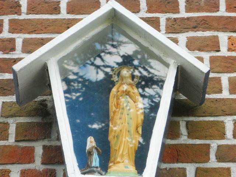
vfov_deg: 10.6
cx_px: 118
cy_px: 88
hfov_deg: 14.1
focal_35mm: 140
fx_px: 954
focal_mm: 25
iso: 640
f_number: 6.6
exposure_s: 1/250
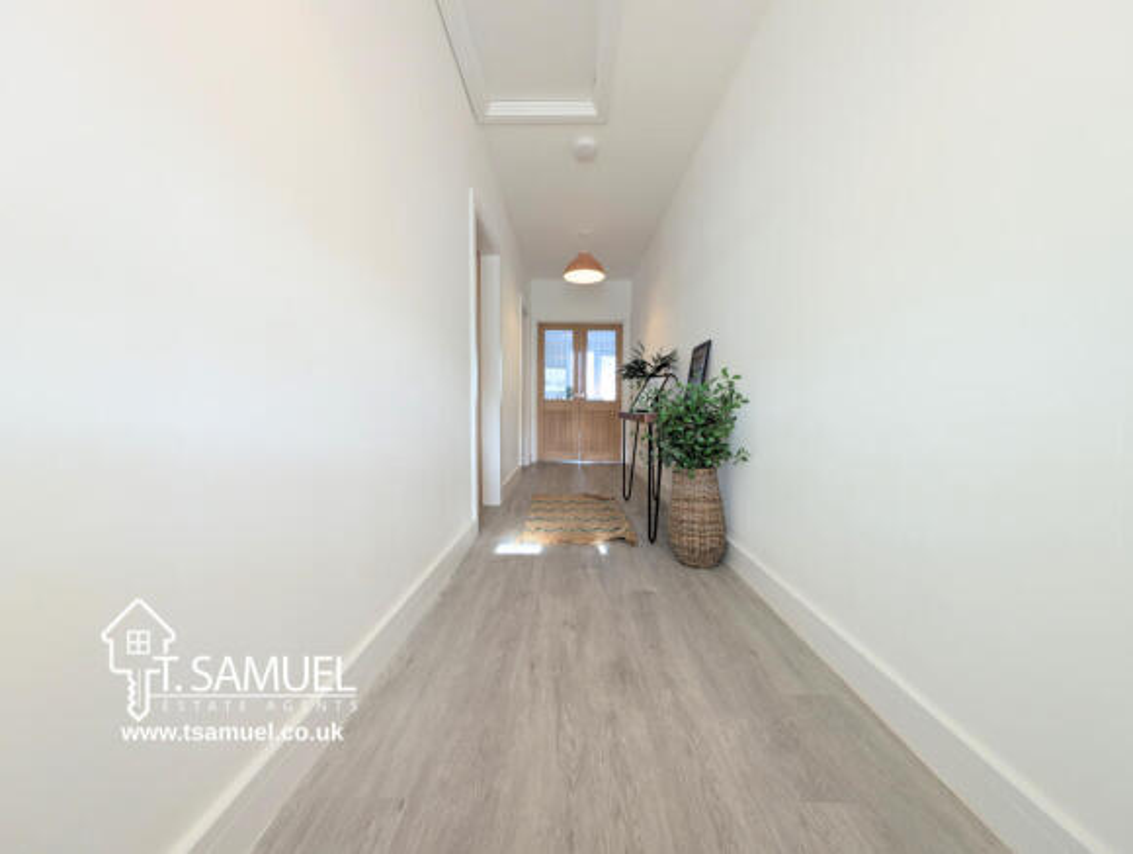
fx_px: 393
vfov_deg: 94.7
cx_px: 566
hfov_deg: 110.4
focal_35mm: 12
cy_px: 427
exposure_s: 1/31.8
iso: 38
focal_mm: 2.23
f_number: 1.95
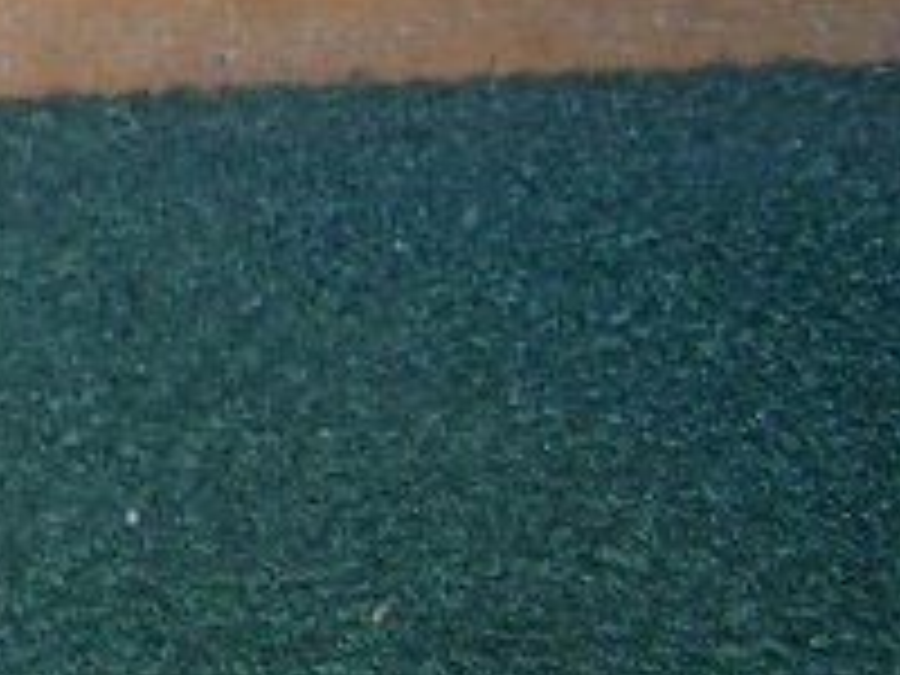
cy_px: -666
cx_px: -1400
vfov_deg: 7.9
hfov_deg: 9.6
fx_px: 4654
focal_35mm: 179
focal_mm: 5.4
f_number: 2.8
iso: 50
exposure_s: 1/60.1
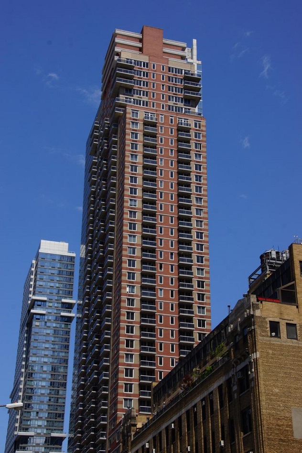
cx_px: 151
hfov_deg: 25.8
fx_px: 661
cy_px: 226
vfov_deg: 37.9
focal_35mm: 52
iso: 100
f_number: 13
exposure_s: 1/160
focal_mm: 35
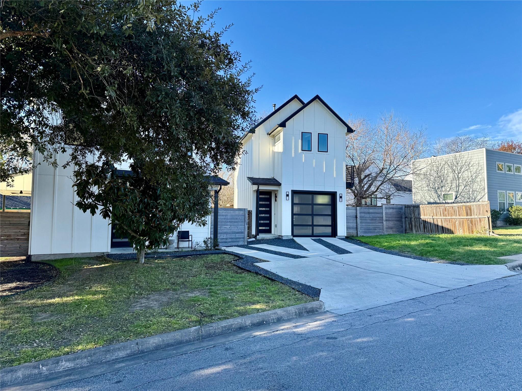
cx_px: 261
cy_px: 196
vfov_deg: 56.8
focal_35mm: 24
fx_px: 362
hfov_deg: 71.6
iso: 80
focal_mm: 6.76
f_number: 1.78
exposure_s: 1/1410
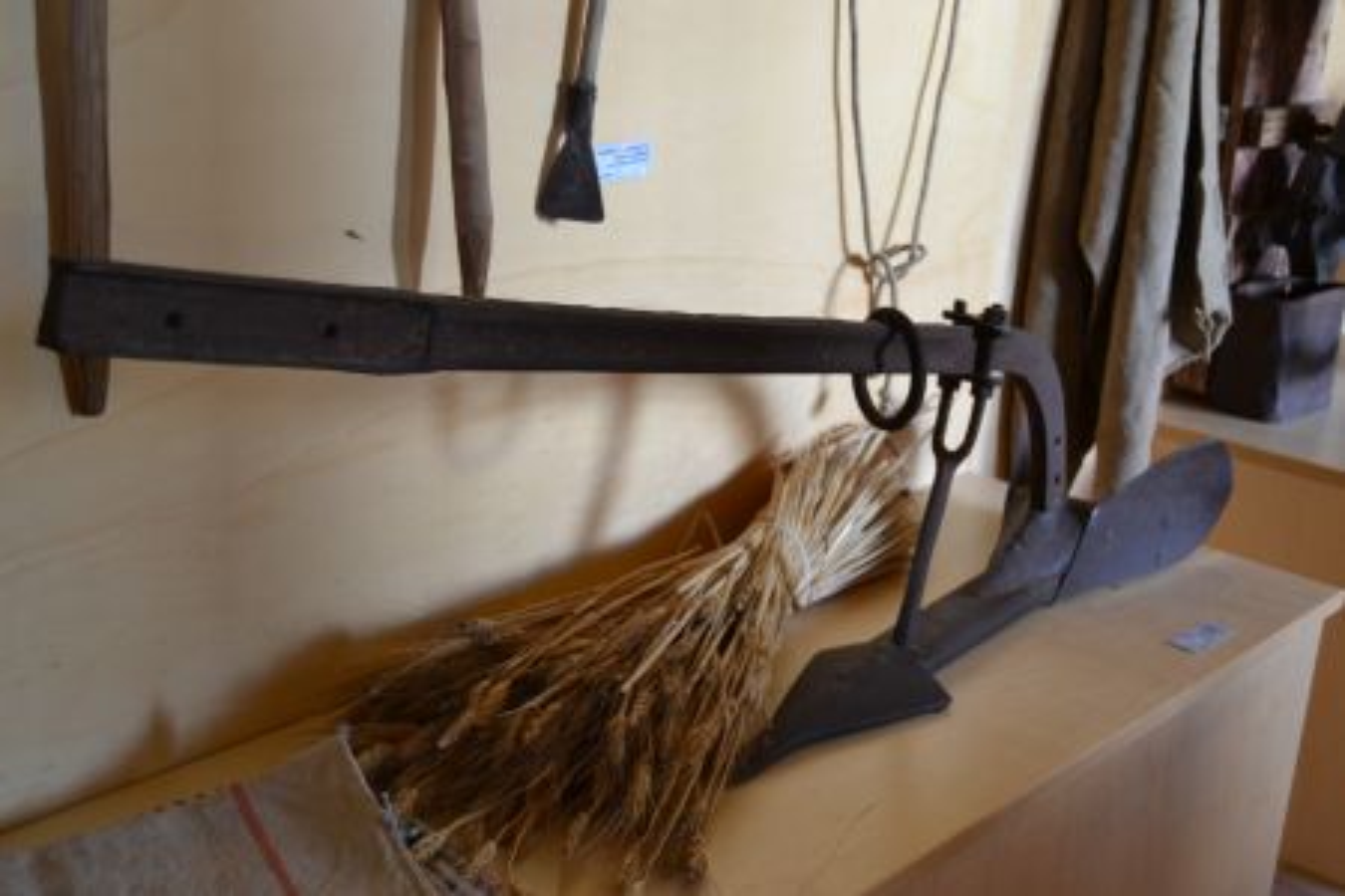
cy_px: 448
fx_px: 1793
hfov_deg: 41.1
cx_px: 672
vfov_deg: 28.1
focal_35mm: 48
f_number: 4.5
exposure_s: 1/60
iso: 900
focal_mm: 32
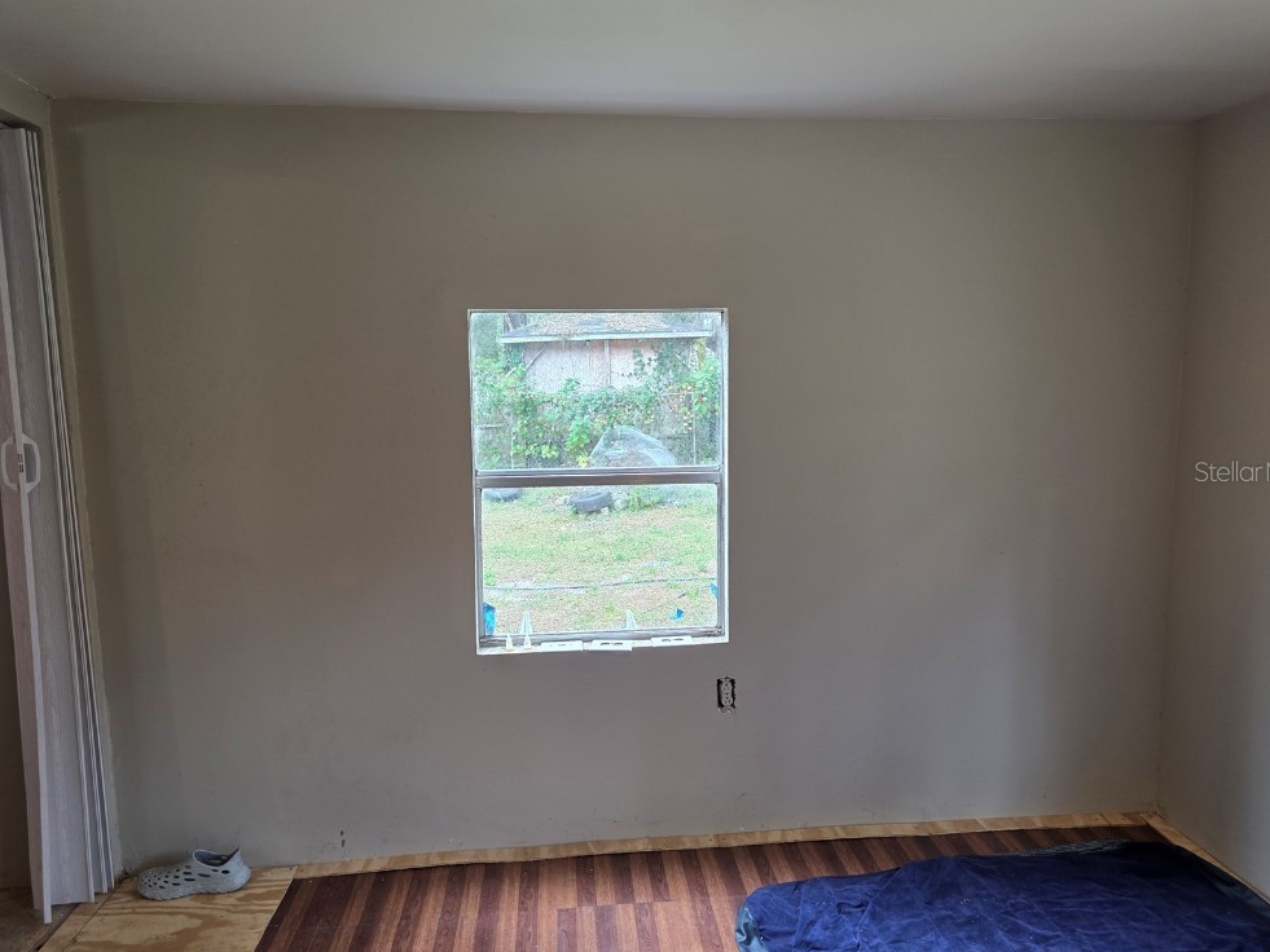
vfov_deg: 56.8
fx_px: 881
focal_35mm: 24
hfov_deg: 71.6
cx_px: 654
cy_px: 471
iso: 100
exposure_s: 1/120
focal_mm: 6.3
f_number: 1.7
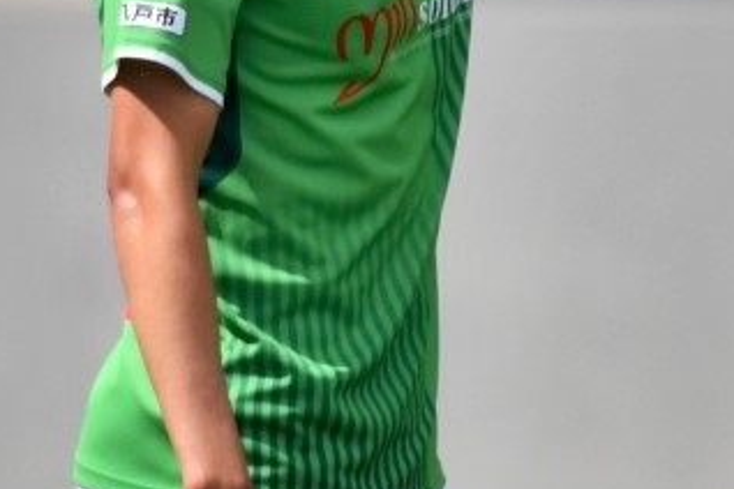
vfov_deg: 0.4
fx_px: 76860
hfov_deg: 0.5
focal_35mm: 3770
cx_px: 302
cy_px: 272
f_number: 5.6
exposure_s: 1/3200
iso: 400
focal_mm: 500
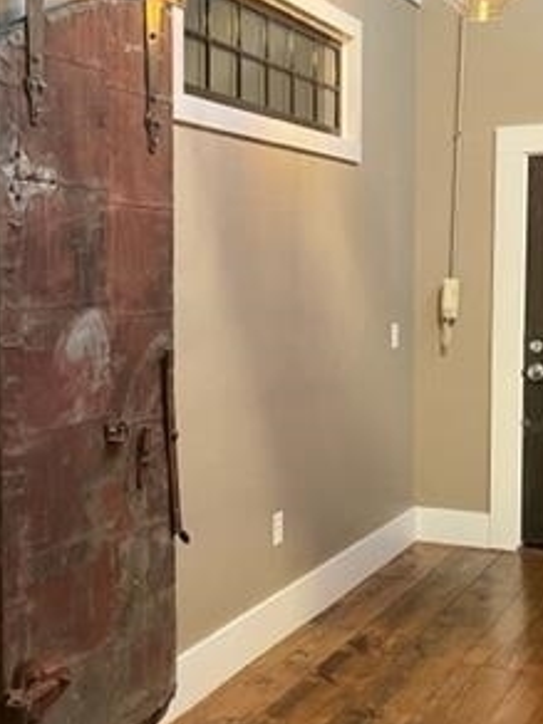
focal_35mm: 57
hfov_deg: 25.2
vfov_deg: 33.8
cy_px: 330
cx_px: 107
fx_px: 1192
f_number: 1.5
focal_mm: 5.7
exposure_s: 1/60
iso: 400
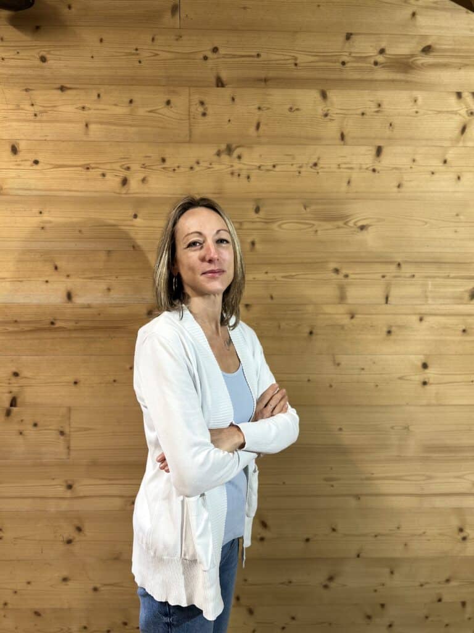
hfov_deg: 53.1
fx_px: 475
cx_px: 237
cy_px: 316
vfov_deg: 67.3
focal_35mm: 26
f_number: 1.5
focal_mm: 5.7
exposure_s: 1/50
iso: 100
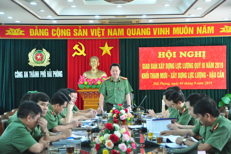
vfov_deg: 14.7
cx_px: 116
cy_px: 77
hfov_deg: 21.9
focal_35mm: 93
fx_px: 596
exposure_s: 1/40
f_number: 5.3
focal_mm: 62
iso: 800
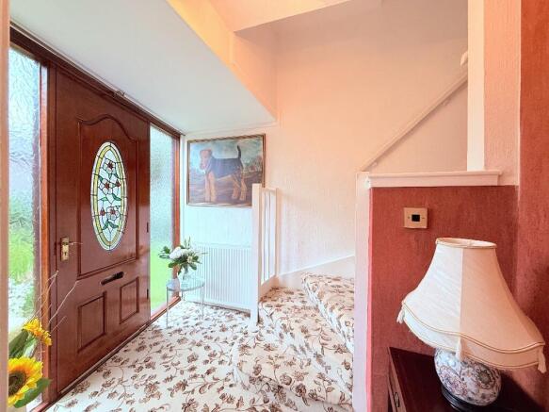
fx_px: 222
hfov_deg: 102.1
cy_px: 206
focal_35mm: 14
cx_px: 274
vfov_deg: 85.7
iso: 100
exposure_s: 1/100
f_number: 2.2
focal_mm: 2.22
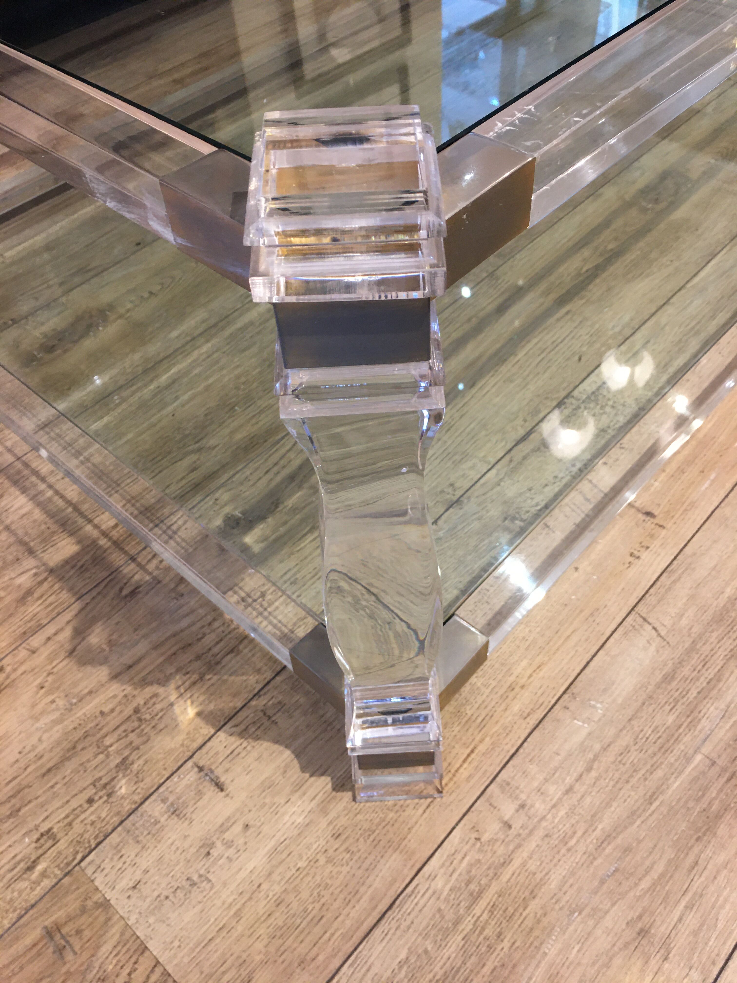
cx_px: 368
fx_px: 823
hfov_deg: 48.2
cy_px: 492
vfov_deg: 61.7
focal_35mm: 29
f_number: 2.2
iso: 64
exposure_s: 1/17
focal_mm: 4.15
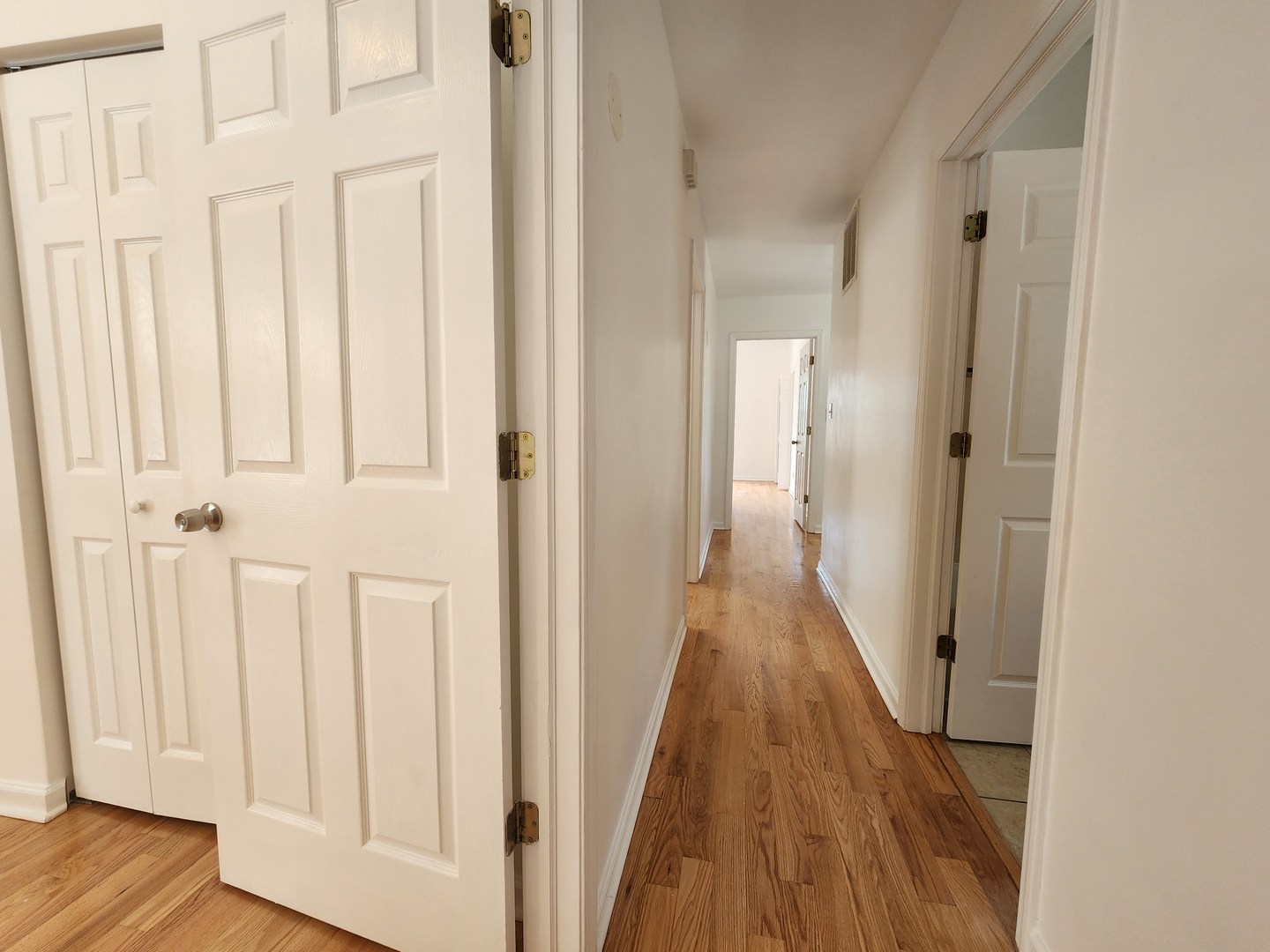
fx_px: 477
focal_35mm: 13
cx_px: 635
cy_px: 476
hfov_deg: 106.2
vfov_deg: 89.9
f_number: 2.2
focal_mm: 2.2
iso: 80
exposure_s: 1/60
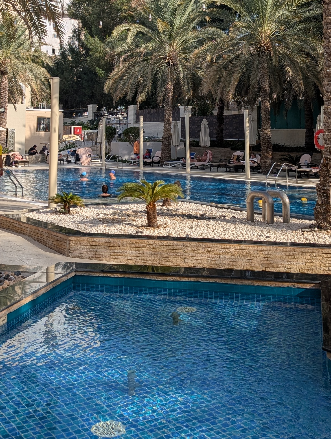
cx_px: 159
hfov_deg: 29.2
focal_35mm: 50
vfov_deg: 36.4
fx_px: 636
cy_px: 68
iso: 19
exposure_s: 1/1357
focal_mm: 6.9
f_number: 1.68
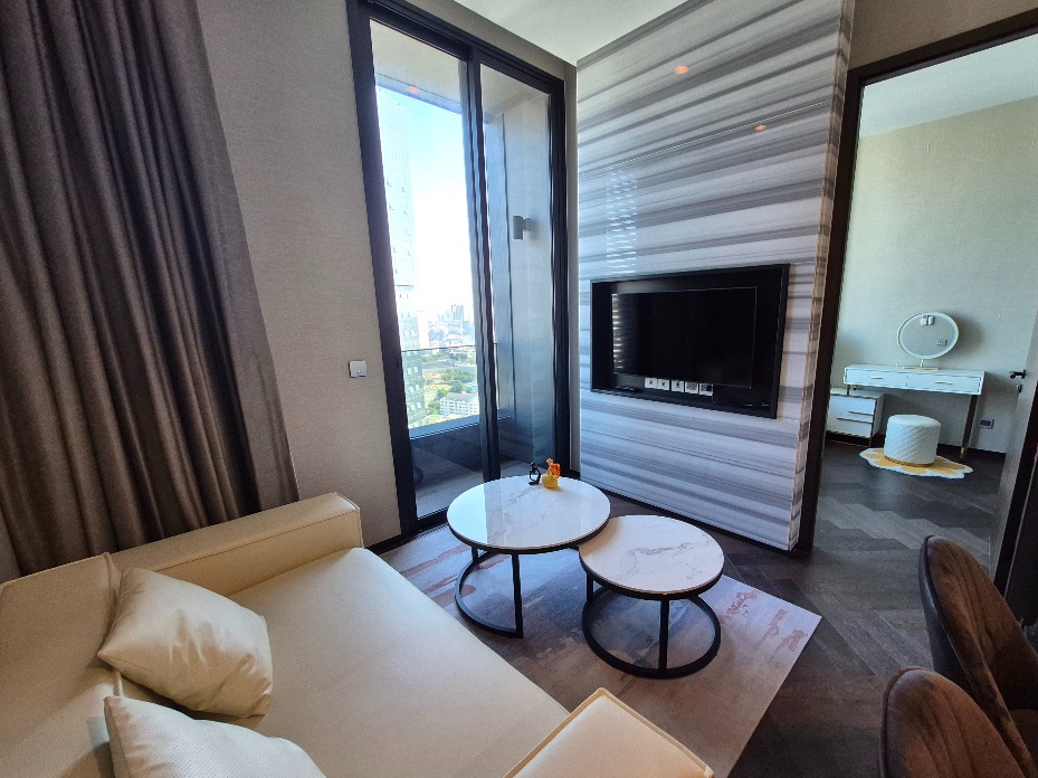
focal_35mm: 14
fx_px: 420
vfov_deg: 85.5
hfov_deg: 102.0
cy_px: 411
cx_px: 551
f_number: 2.2
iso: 200
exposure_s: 1/50
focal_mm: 1.74
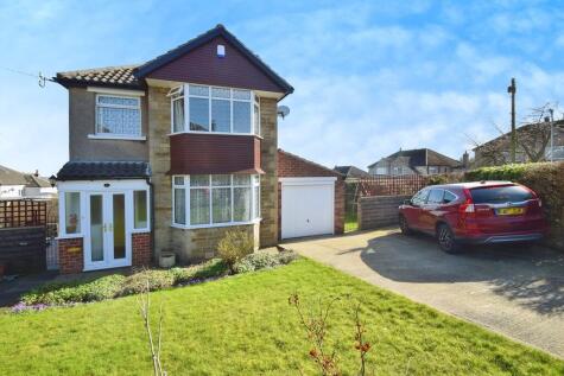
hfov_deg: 100.4
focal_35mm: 15
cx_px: 282
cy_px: 188
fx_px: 235
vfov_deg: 77.4
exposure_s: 1/500
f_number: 11
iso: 400
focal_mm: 10
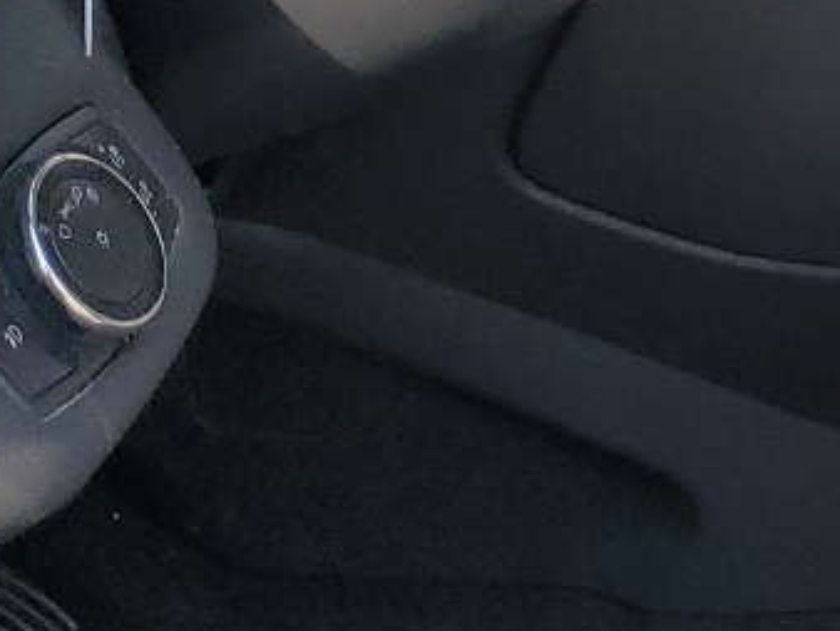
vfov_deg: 12.0
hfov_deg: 14.4
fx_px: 2987
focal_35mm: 123
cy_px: 89
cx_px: 1436
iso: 50
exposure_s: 1/909
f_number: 1.5
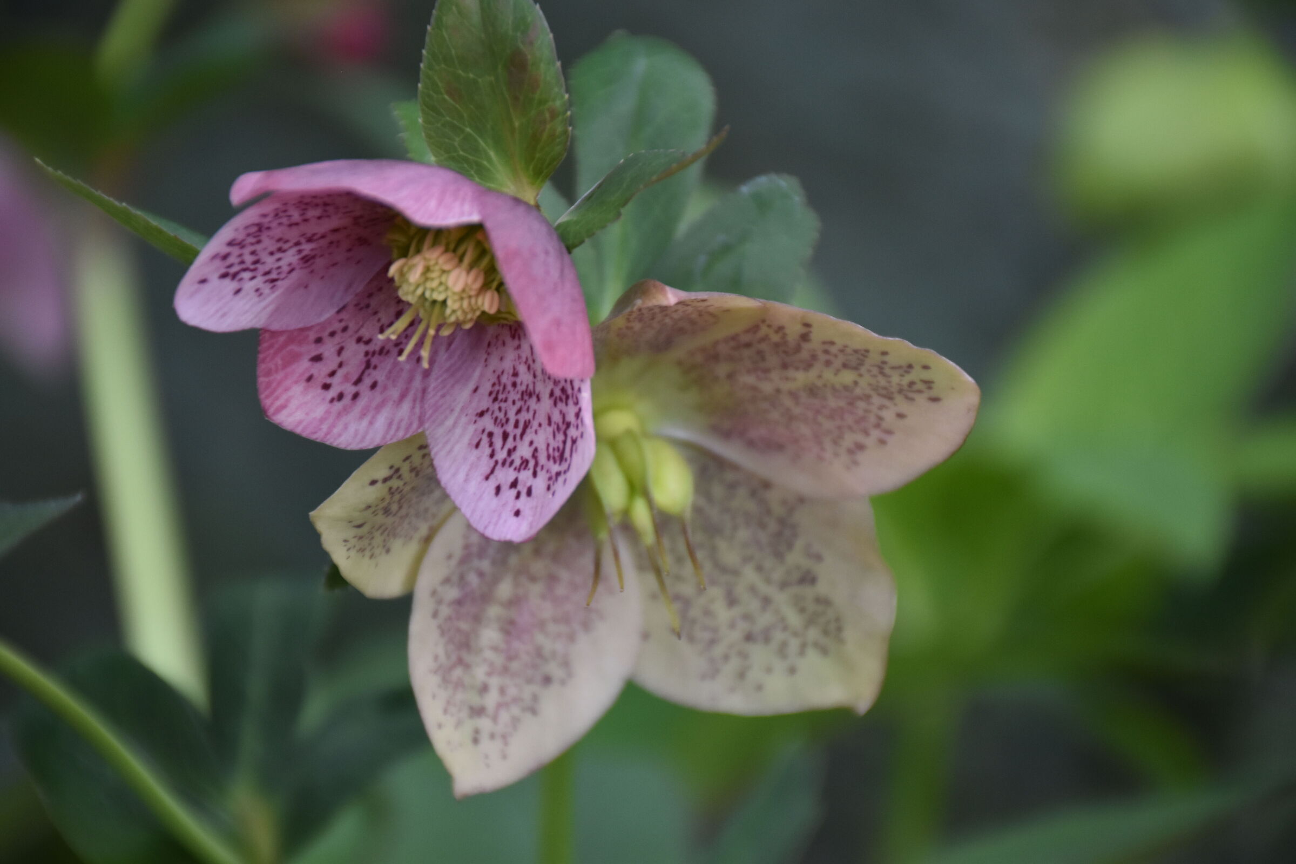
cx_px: 648
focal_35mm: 210
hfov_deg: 9.8
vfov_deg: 6.5
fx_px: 7559
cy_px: 432
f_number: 5.6
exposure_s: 1/160
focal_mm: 140
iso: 800
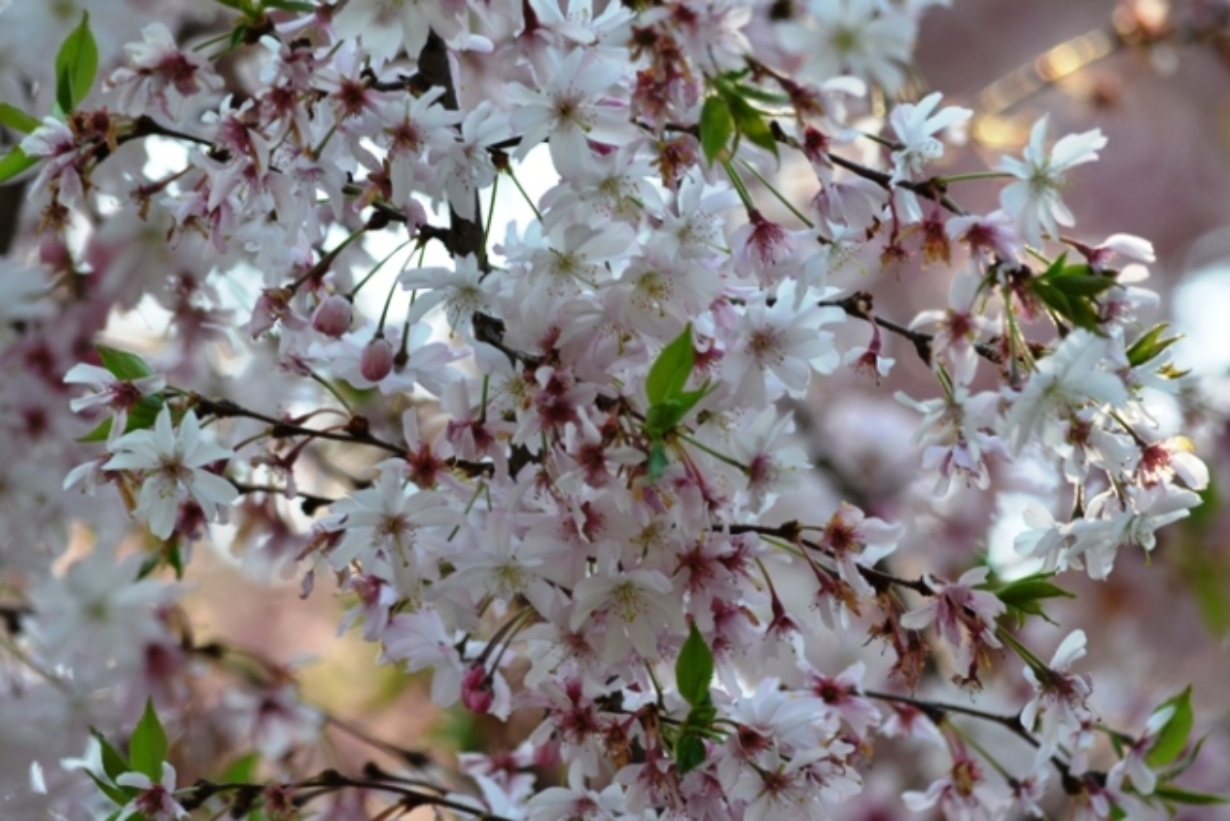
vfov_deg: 3.1
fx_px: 15381
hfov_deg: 4.6
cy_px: 410
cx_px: 615
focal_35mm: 450
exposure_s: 1/125
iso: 100
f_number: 8
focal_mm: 300
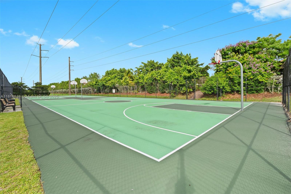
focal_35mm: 16
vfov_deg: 73.6
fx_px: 129
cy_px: 97
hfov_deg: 96.8
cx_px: 146
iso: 200
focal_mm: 16
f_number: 8
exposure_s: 1/160
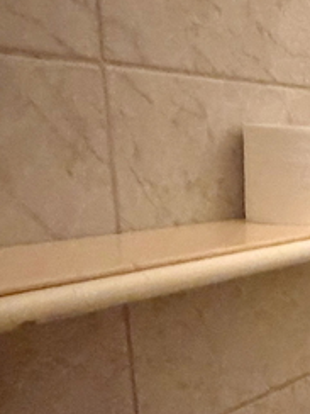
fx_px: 740
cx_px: 569
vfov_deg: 30.9
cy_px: 280
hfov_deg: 18.3
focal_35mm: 62
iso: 1000
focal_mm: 2.22
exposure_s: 1/33
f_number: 2.2
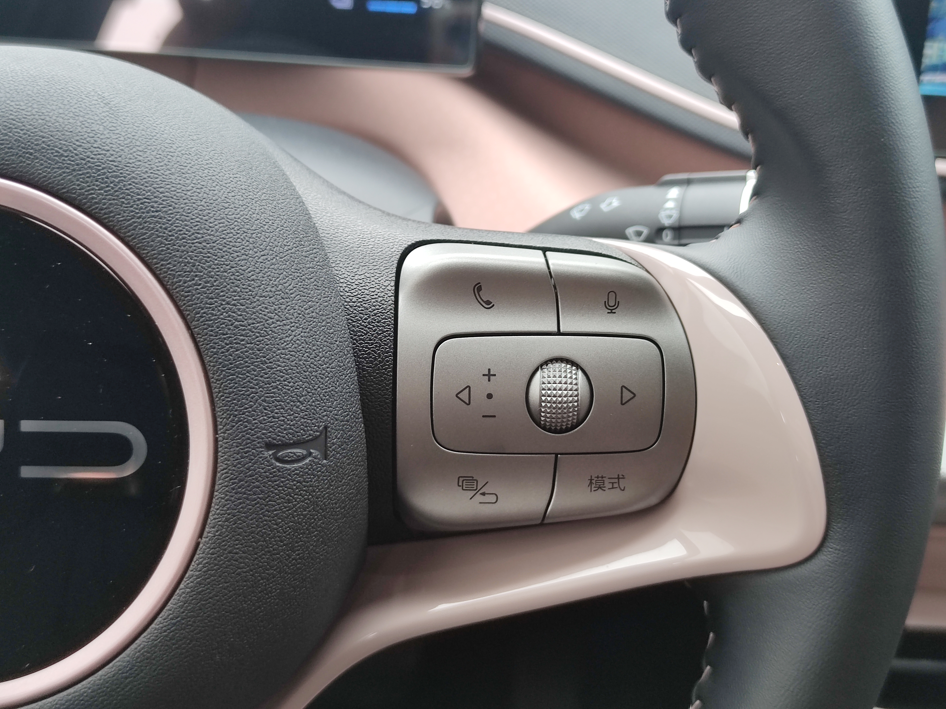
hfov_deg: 39.7
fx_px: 1312
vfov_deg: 30.3
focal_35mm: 48
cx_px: 473
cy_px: 354
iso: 74
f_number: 1.69
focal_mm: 6.72
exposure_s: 1/100
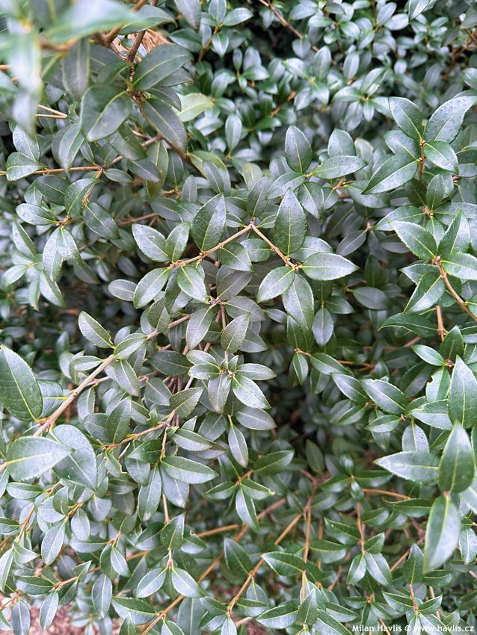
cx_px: 238
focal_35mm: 24
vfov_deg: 71.6
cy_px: 318
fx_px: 441
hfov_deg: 56.8
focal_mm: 6.76
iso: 200
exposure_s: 1/82
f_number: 1.78
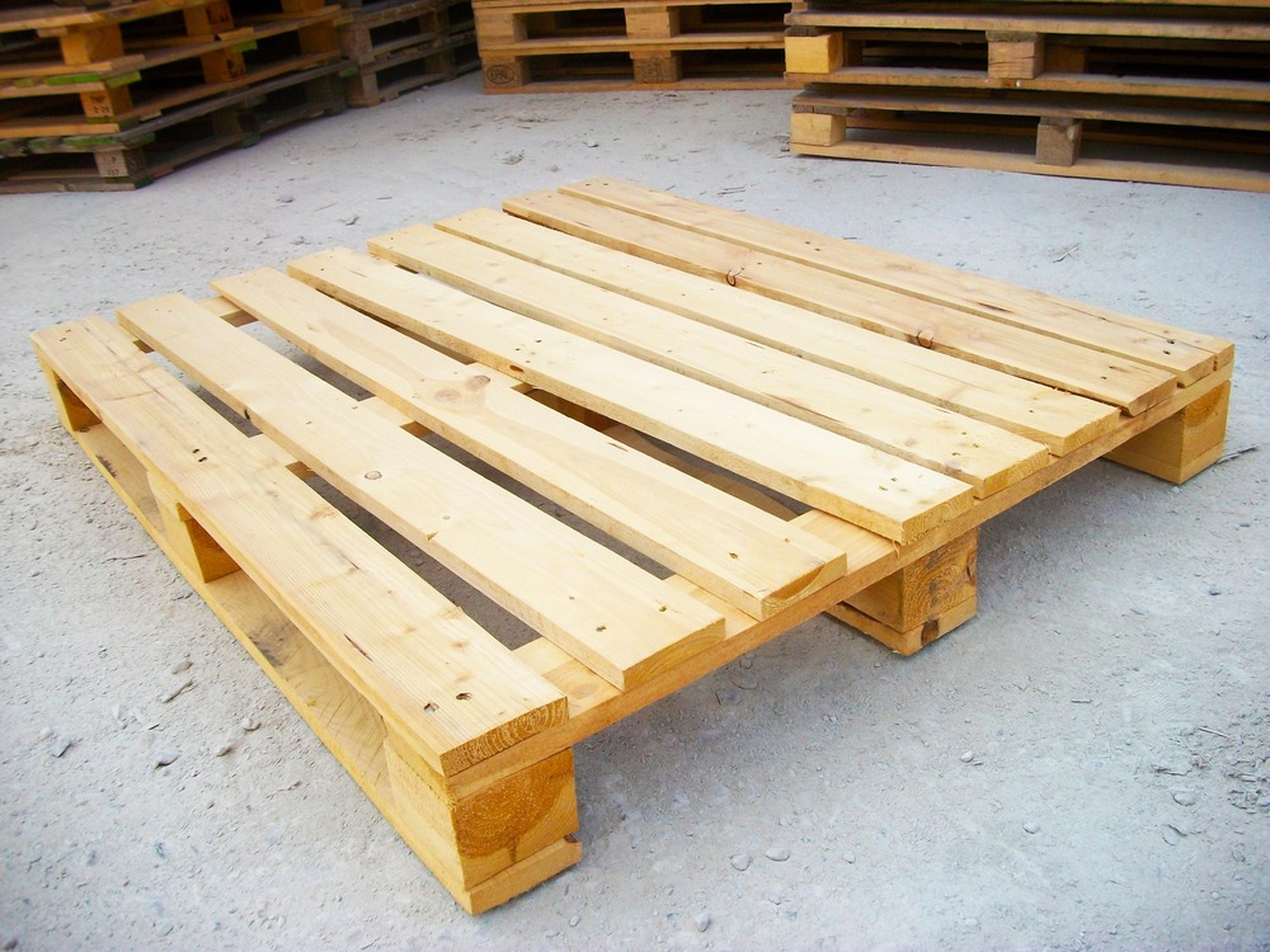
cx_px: 635
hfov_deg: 56.8
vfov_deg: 44.2
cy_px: 476
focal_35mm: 32
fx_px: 1174
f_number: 2.9
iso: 80
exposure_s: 1/400
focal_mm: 5.7
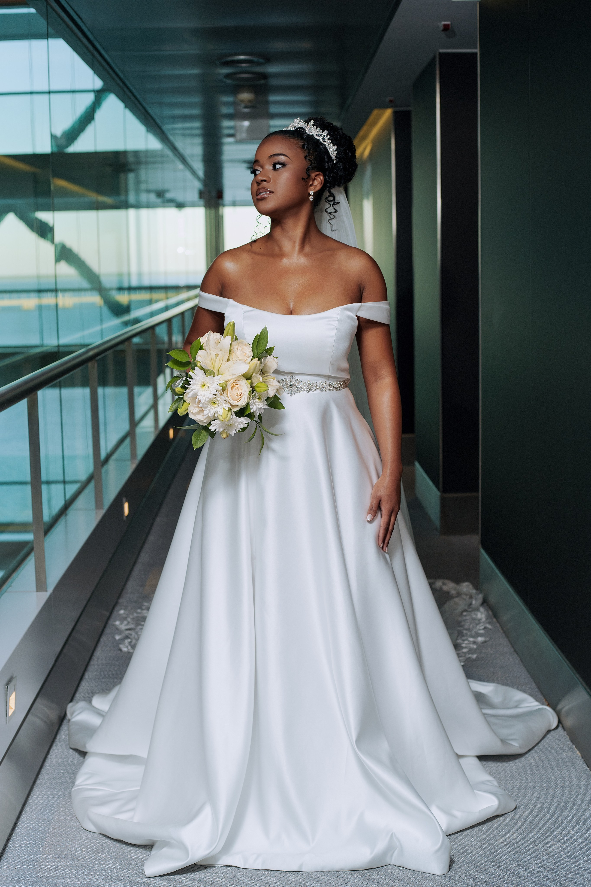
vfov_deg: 39.6
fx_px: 1231
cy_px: 444
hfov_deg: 27.0
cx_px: 296
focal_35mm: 50
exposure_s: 1/200
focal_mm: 50
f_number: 4.5
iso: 250
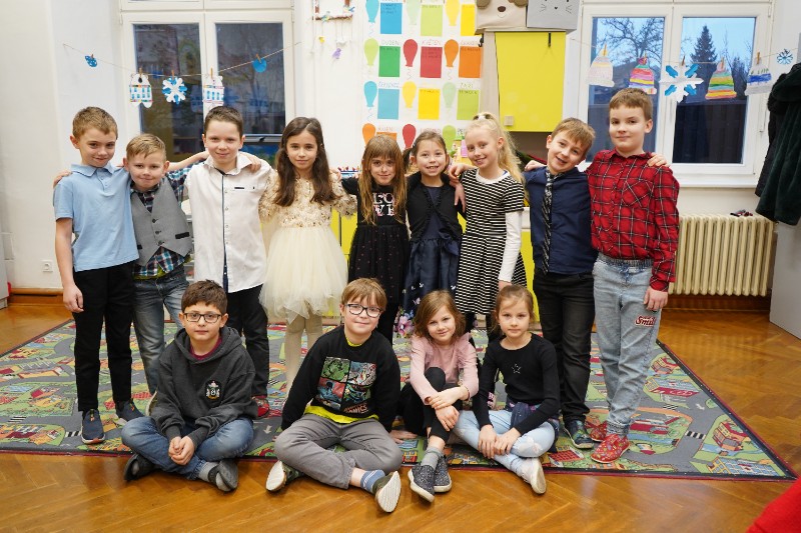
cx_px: 400
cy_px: 266
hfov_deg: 61.9
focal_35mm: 30
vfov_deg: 43.6
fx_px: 667
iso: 1250
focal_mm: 30
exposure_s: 1/160
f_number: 3.5
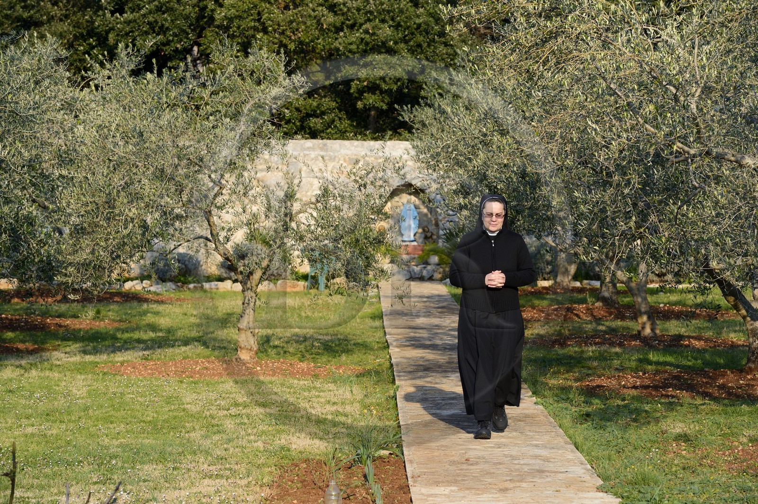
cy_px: 252
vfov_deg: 10.5
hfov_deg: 15.8
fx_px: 2735
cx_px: 379
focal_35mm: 130
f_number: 9
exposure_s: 1/200
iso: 200
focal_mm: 130
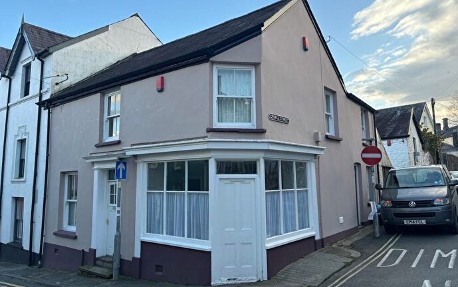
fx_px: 350
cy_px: 132
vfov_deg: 44.5
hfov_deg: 66.5
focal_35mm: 28
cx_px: 227
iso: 50
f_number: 1.6
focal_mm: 5.96
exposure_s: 1/442
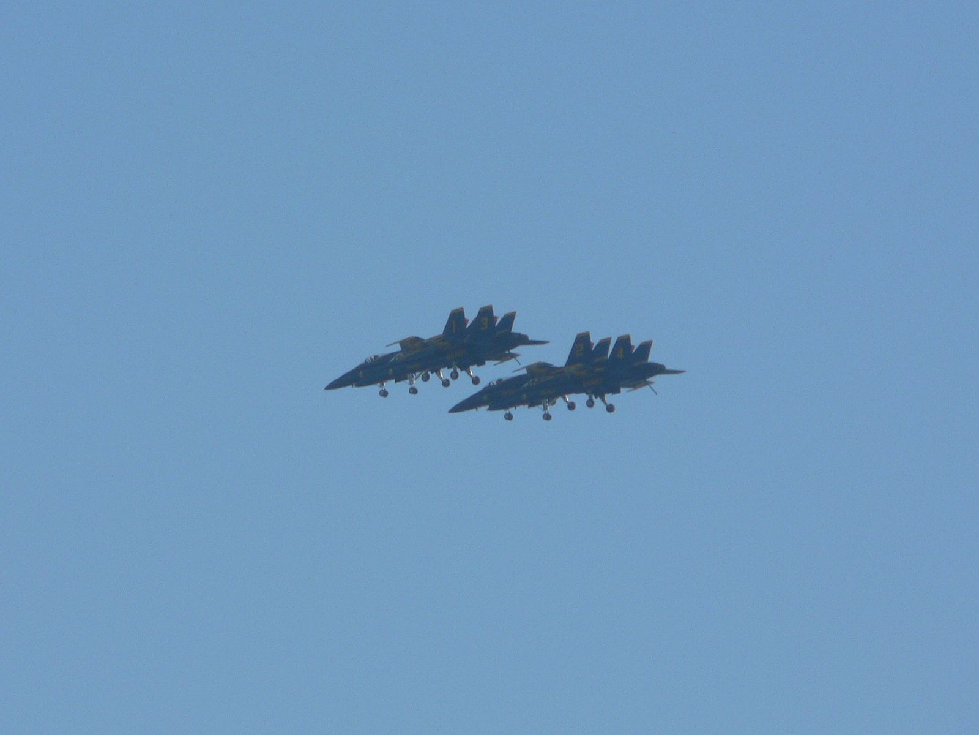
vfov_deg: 3.4
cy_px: 368
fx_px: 12218
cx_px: 490
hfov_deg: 4.6
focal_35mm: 432
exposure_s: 1/500
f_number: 5.6
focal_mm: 72
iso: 80
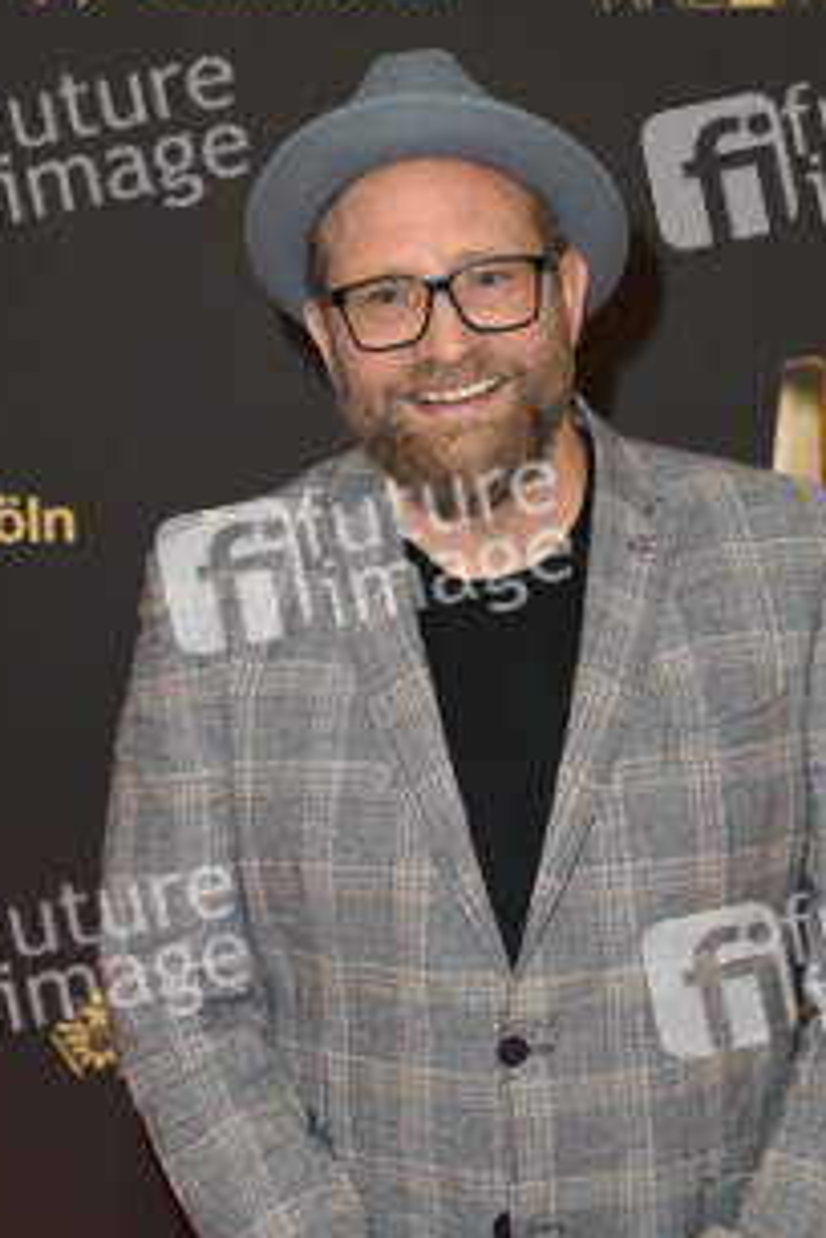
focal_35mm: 85
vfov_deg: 23.9
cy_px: 761
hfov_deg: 16.1
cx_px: 482
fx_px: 2925
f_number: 5
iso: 1250
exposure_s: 1/200
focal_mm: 65
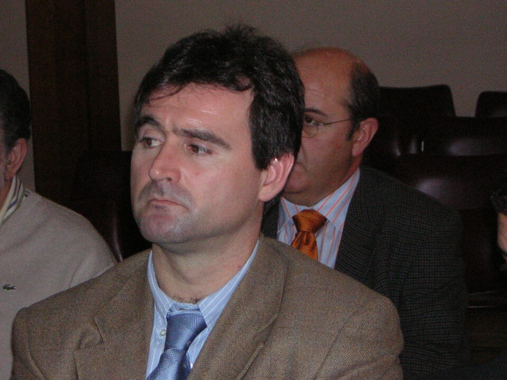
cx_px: 254
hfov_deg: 18.2
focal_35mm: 108
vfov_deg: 13.7
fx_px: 1582
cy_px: 190
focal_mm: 14.1
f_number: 4.7
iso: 200
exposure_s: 1/60.1
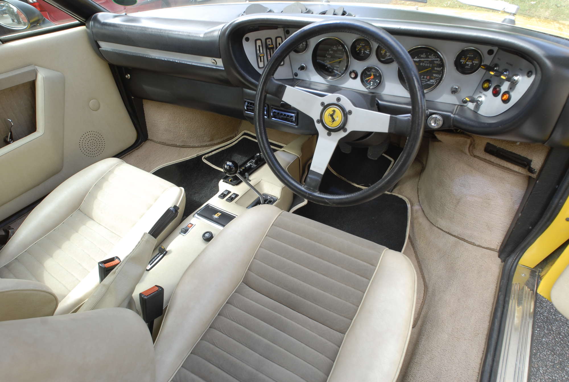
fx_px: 333
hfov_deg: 81.1
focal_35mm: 21
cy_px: 191
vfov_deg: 59.7
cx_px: 284
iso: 100
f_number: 5.6
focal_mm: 14
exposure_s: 1/25
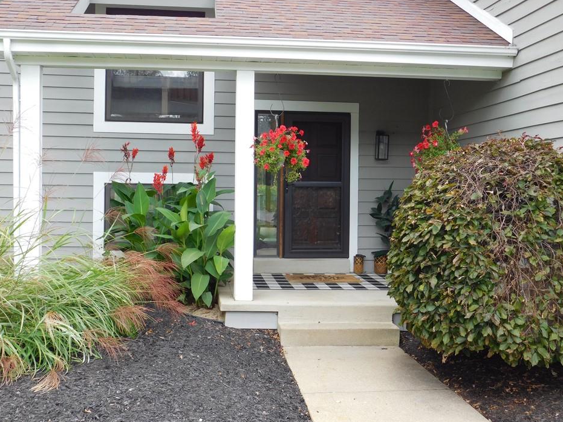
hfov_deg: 42.9
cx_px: 289
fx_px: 716
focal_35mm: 44
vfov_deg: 32.9
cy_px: 207
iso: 125
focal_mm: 7.1
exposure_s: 1/160
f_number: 3.6
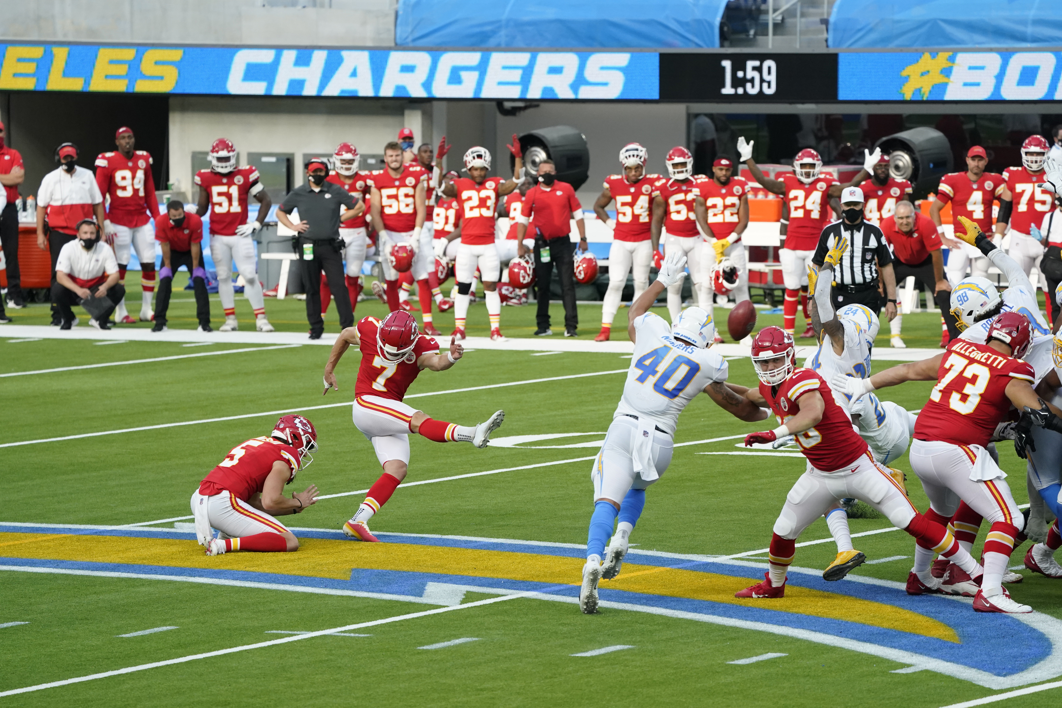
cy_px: 354
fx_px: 7640
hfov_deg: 8.0
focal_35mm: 259
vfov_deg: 5.3
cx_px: 531
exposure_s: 1/2000
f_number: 5.6
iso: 3200
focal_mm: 259
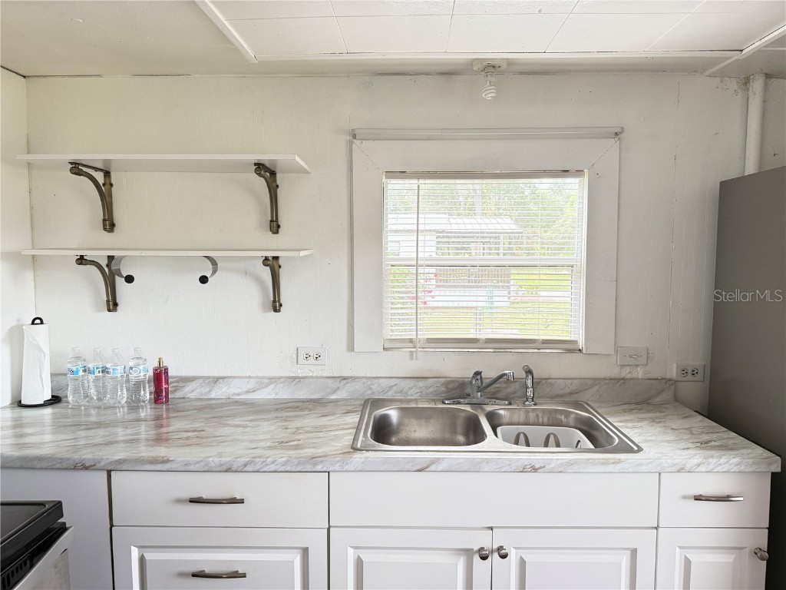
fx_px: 545
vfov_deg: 56.8
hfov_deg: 71.6
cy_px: 295
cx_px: 393
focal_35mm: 24
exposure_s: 1/62
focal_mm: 6.76
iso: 200
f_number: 1.78
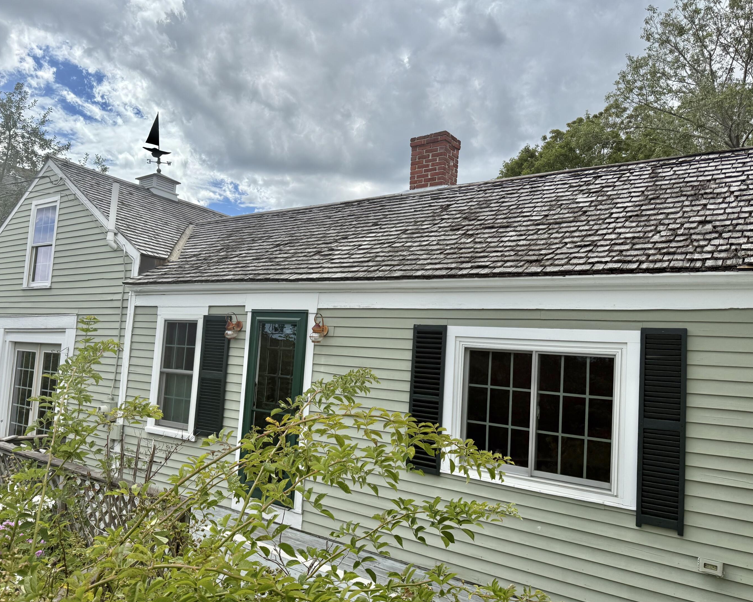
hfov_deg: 65.9
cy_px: 313
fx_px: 579
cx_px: 349
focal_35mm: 26
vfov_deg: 54.9
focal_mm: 6.76
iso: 100
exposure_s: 1/6711
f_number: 1.78
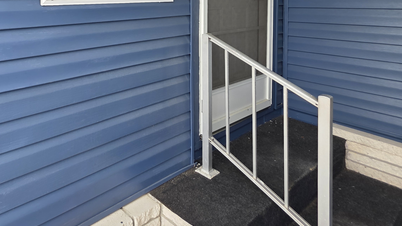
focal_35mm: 25
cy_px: 10
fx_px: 267
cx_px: 78
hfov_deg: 66.9
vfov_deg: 41.2
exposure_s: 1/120
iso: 20
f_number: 1.9
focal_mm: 2.2
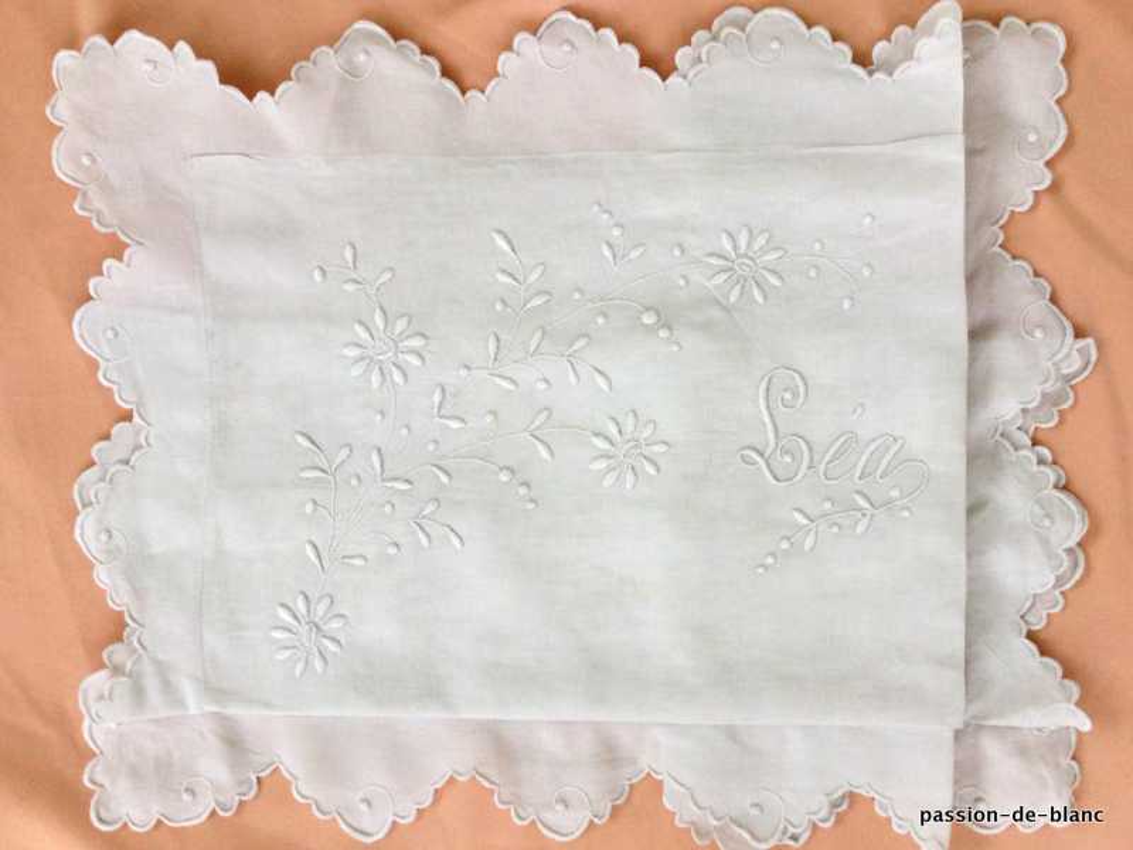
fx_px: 1015
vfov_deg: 45.4
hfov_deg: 58.4
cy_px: 425
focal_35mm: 31
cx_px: 566
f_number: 2.4
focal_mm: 3.3
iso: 40
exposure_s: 1/100
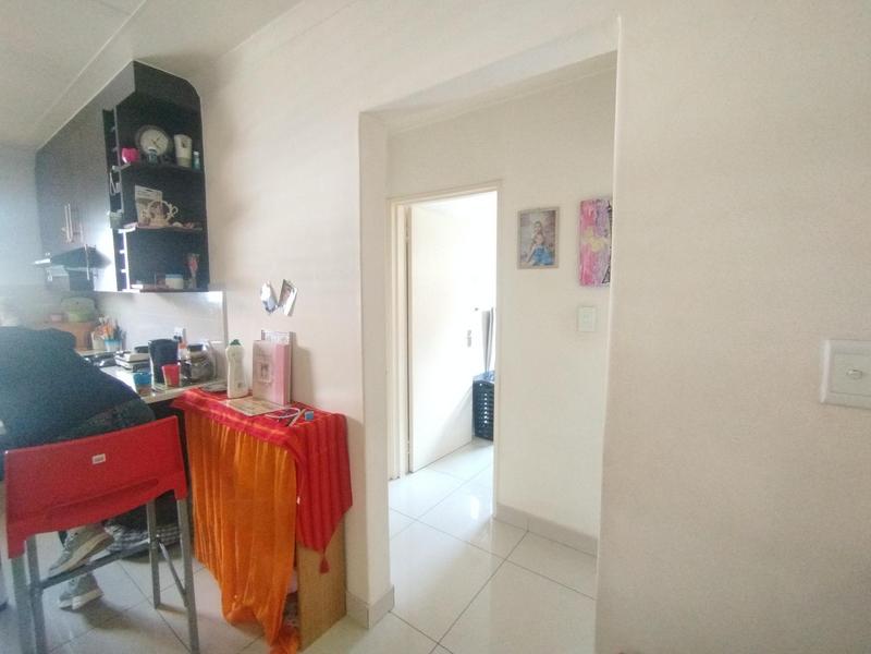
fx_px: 377
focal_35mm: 15
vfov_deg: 81.7
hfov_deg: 98.2
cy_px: 327
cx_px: 436
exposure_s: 1/20
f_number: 2.2
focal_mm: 1.65
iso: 250
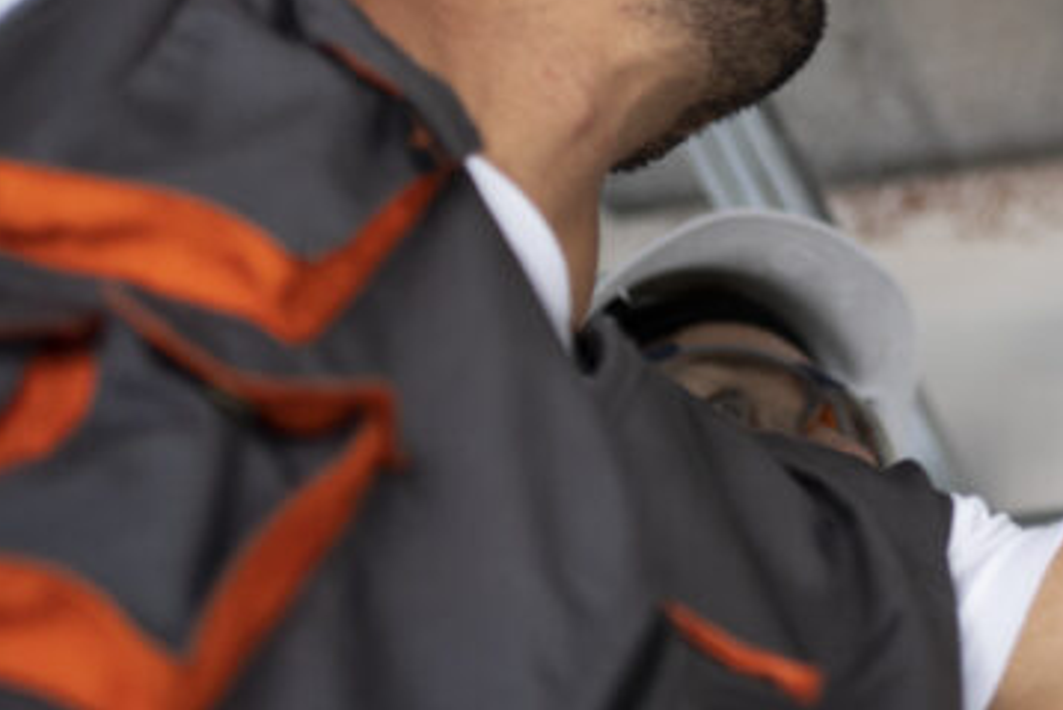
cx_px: 1188
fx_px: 2954
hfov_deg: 19.5
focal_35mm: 100
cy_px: -126
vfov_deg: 13.4
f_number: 2
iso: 400
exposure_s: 1/250
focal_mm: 35
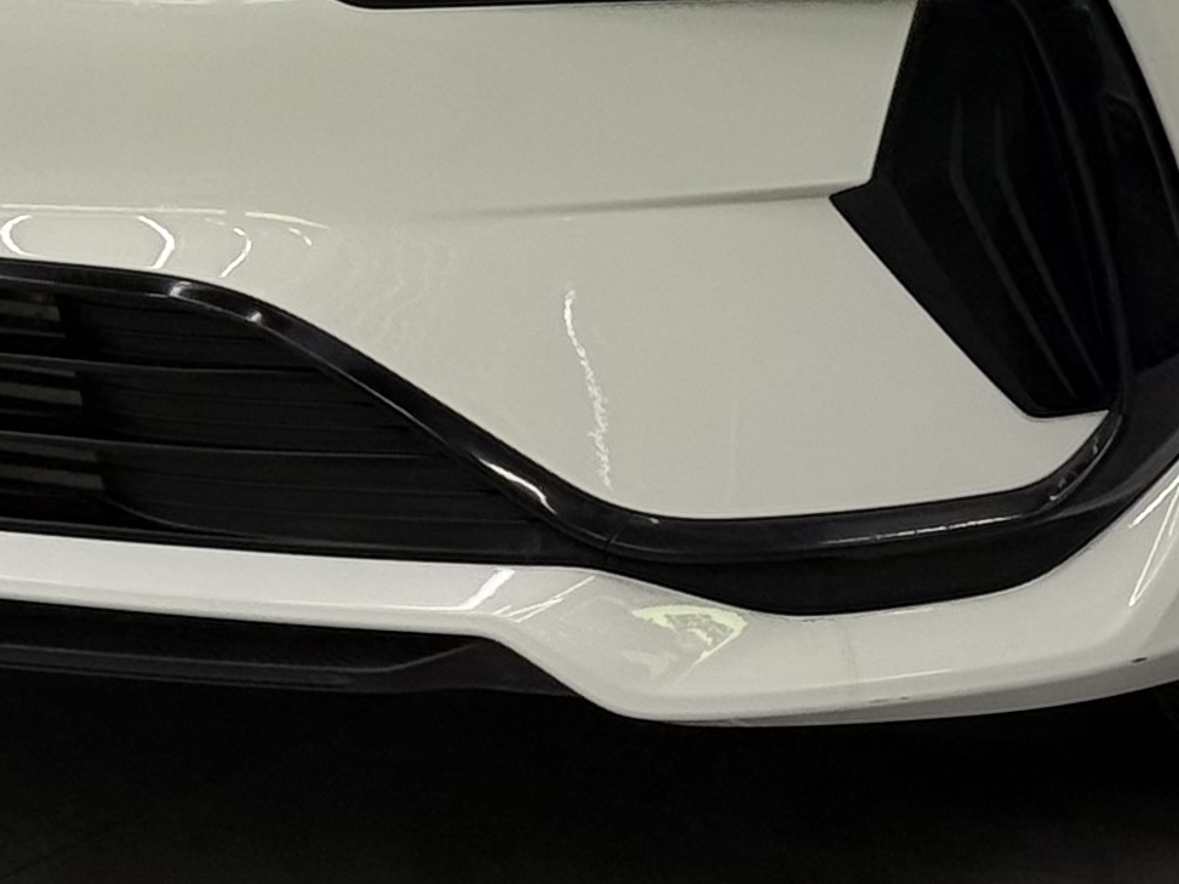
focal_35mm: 199
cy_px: -342
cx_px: 603
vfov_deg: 7.4
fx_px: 6775
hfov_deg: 9.9
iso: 50
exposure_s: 1/121
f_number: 1.78
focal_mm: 6.76
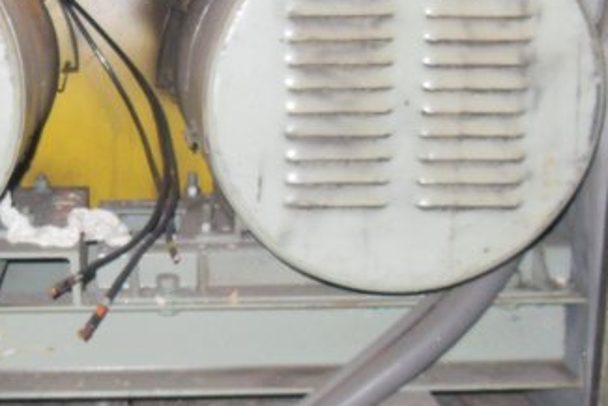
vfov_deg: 21.3
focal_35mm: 64
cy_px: 221
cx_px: 127
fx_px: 1081
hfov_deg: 30.7
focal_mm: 4.5
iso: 400
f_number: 3.5
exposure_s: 1/25
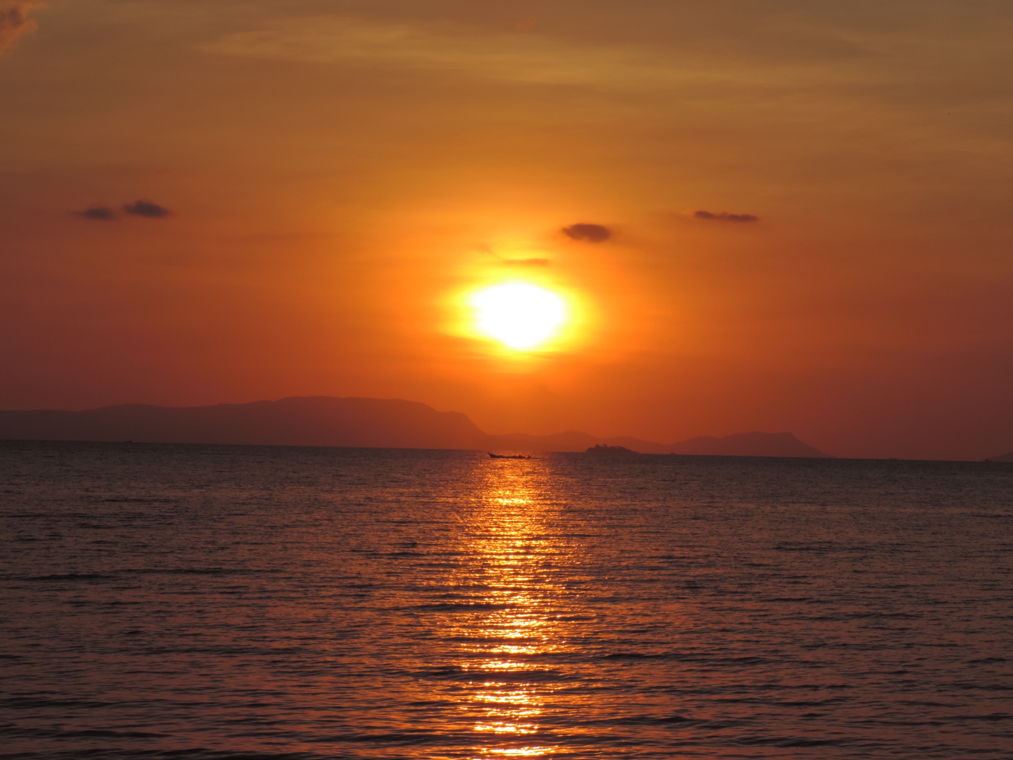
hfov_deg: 19.6
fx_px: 2926
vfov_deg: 14.8
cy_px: 380
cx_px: 506
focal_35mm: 100
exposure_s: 1/1600
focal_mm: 17.8
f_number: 5.2
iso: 80
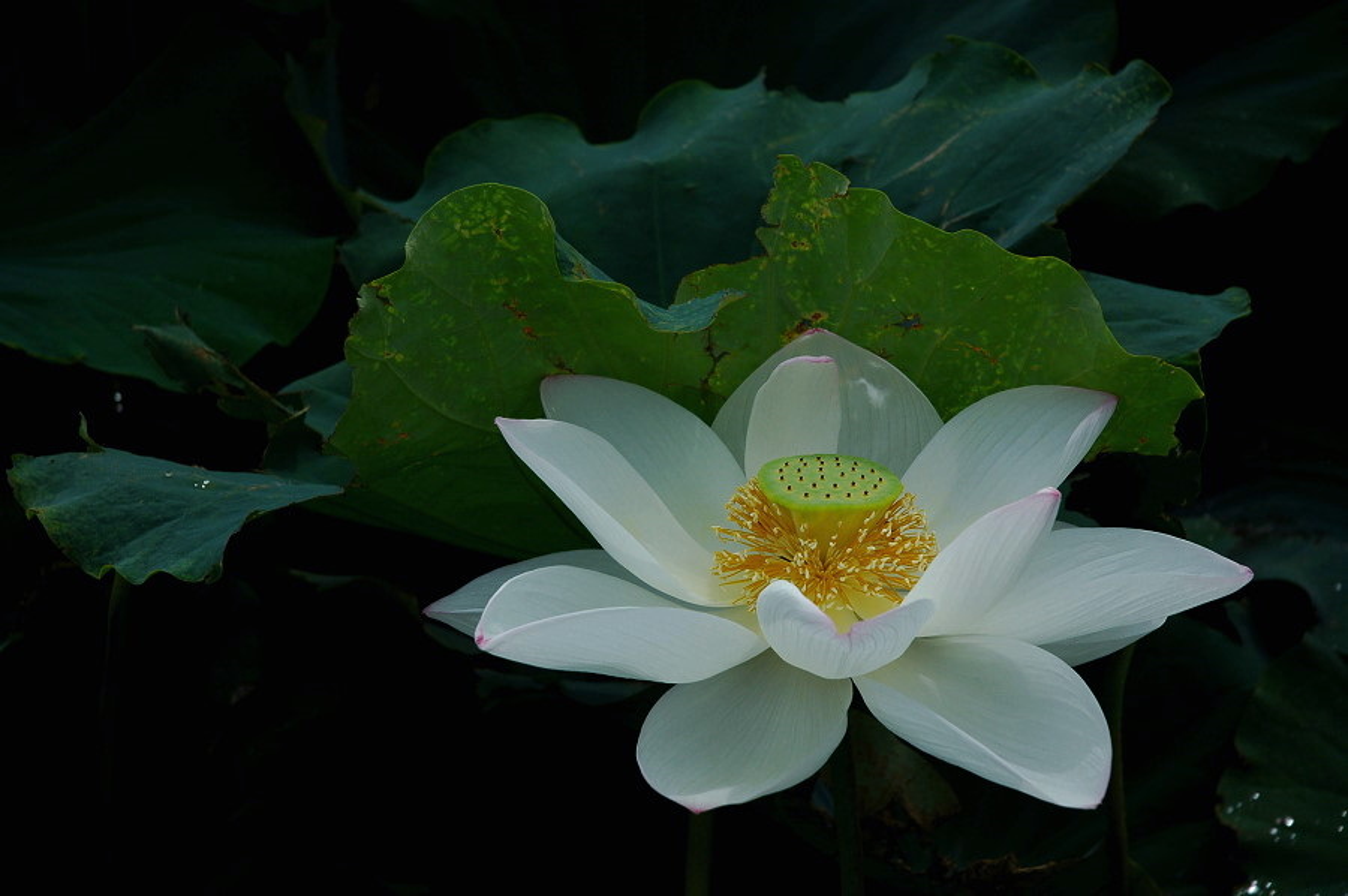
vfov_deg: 15.2
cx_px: 674
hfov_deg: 22.6
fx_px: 3366
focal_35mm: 90
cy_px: 448
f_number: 6.3
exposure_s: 1/400
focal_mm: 60
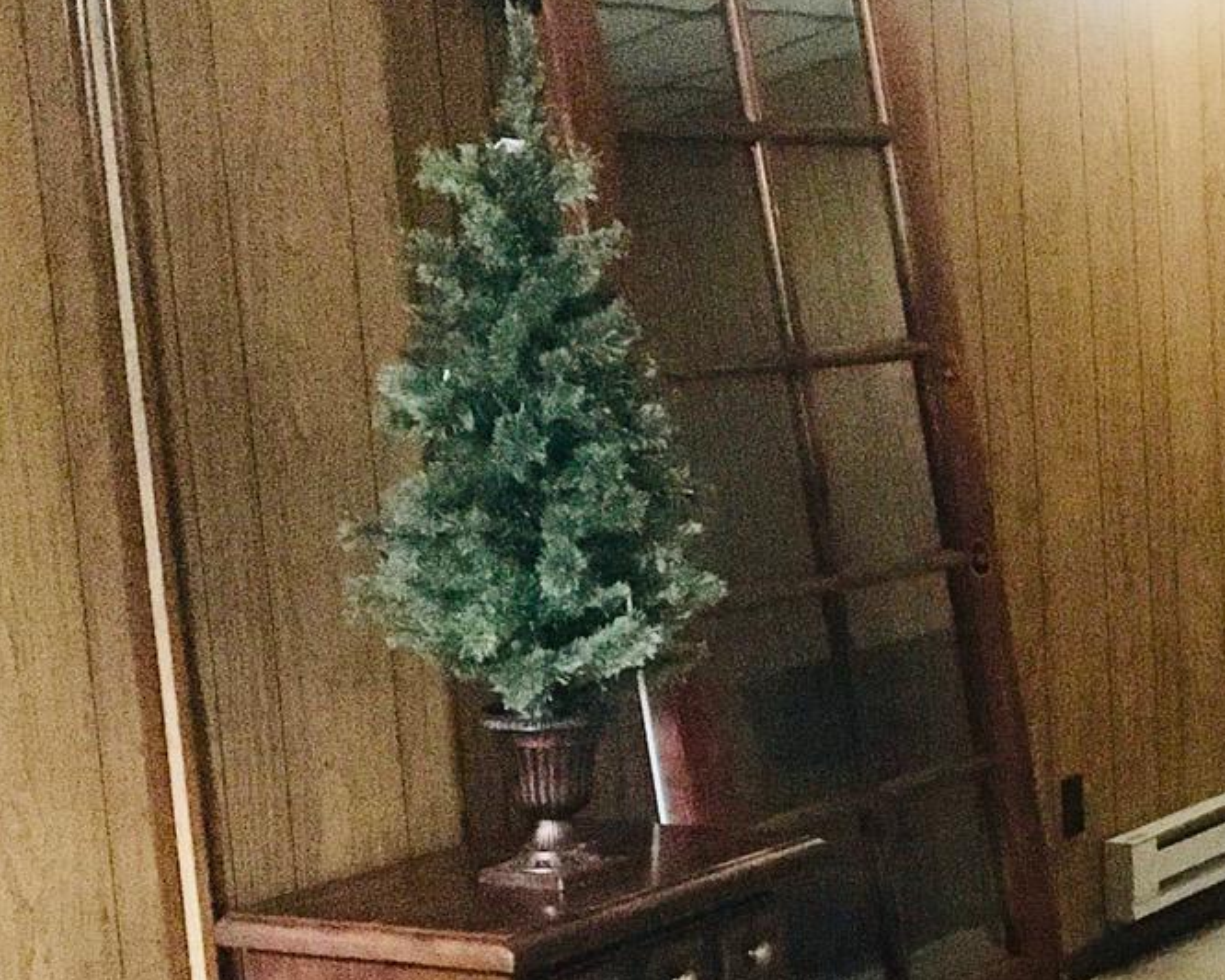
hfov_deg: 20.1
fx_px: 3155
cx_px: 1602
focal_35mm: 87
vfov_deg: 17.5
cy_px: 783
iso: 800
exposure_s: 1/15
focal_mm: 4.15
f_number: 2.2
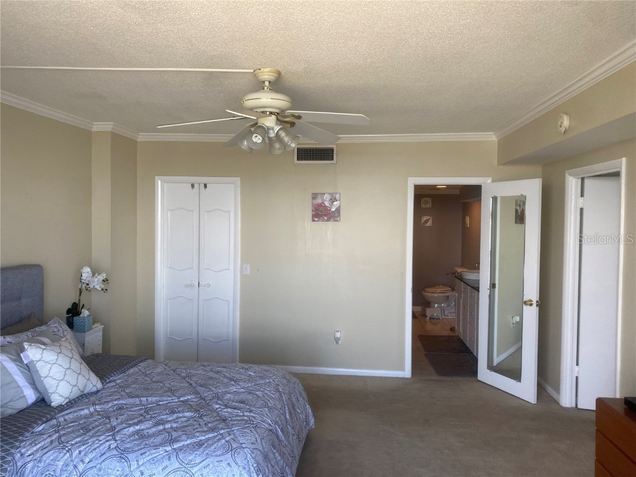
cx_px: 318
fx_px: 478
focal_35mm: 26
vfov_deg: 53.1
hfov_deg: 67.3
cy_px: 238
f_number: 1.8
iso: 100
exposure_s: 1/120
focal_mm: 4.25
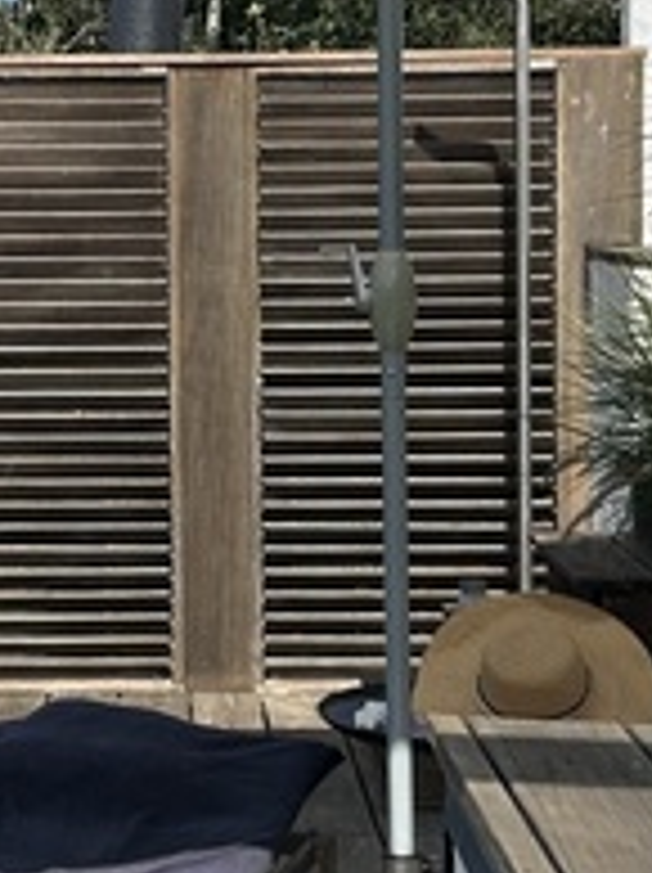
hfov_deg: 14.2
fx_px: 2592
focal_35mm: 103
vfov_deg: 19.1
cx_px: 99
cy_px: 320
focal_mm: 5.7
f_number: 1.5
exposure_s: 1/3968
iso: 50
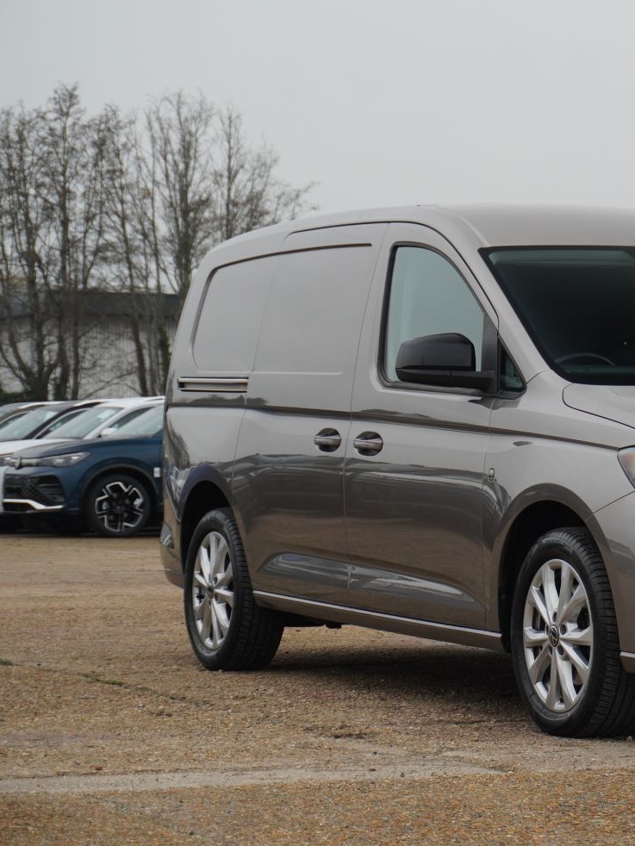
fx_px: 2640
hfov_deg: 13.5
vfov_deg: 18.2
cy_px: 439
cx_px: 668
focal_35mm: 108
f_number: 5.6
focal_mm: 46
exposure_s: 1/80
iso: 400
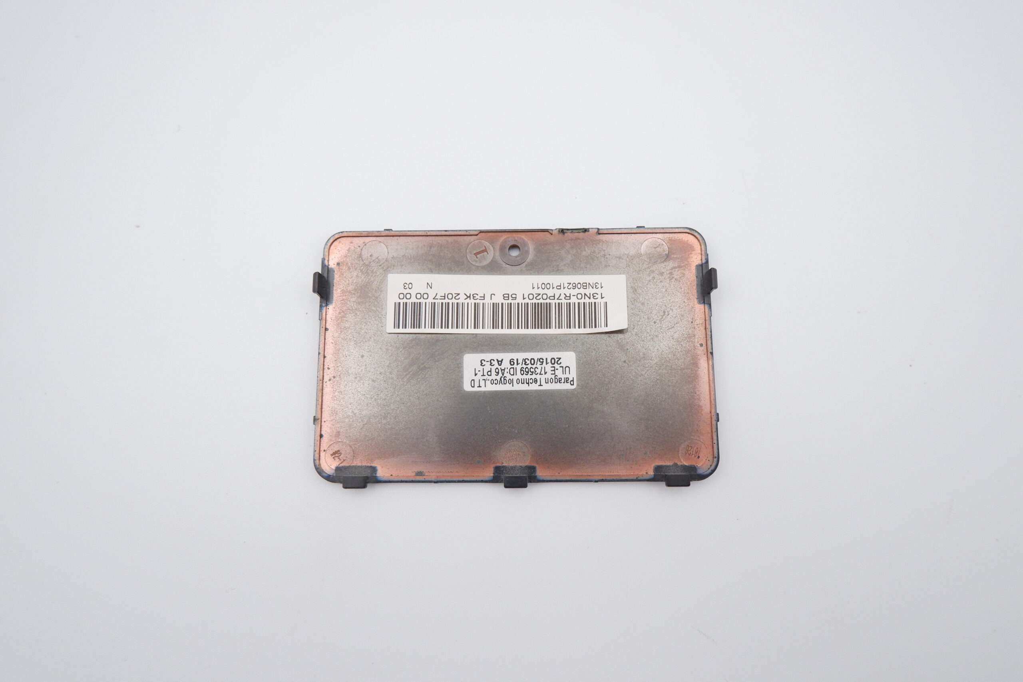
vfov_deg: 55.1
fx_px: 654
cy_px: 341
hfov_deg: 76.1
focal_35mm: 23
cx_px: 512
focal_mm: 15
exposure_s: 1/400
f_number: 6.4
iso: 1250
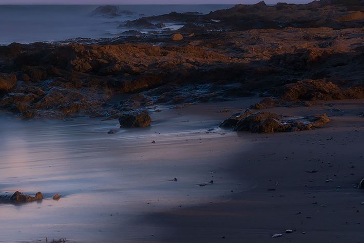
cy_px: -8
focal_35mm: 101
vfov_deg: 13.4
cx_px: -44
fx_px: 1022
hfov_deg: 19.3
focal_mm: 45
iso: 100
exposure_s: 25
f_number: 14
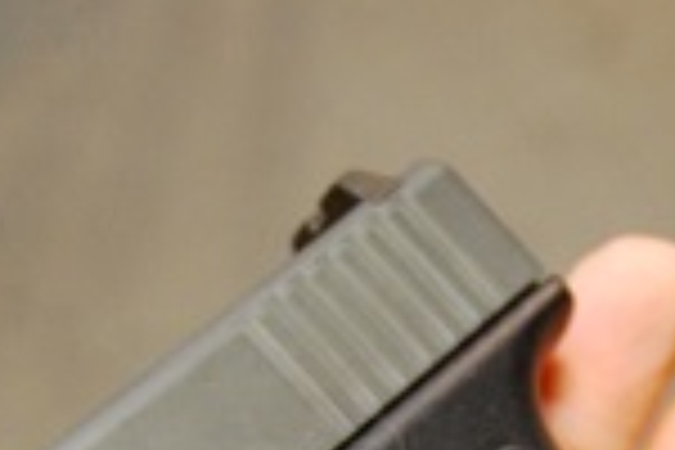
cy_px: 749
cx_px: 274
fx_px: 2812
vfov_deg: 8.8
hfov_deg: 13.7
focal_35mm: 150
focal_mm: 25
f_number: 3.8
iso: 900
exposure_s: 1/30
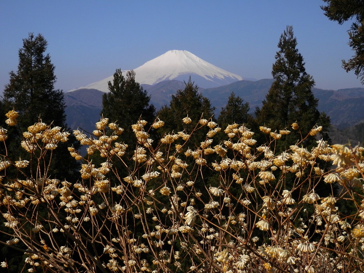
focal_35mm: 49
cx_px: 182
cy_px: 136
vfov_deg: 29.7
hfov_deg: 38.9
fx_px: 515
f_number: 11.2
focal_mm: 8.9
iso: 80
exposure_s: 1/250
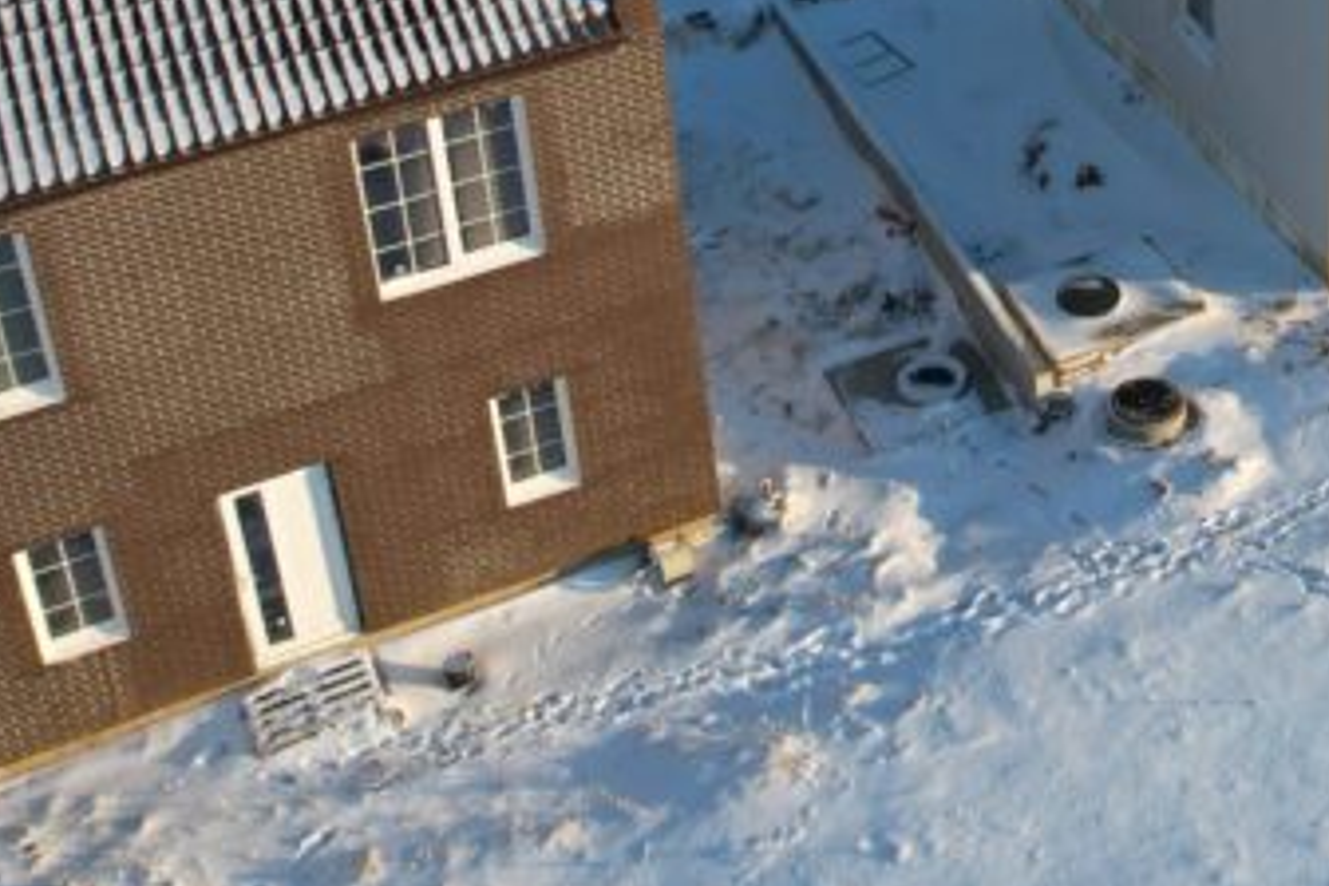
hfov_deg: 28.4
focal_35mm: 67
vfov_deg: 18.6
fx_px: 2473
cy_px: -322
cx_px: 1297
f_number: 2.8
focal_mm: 8.38
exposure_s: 1/725
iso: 100
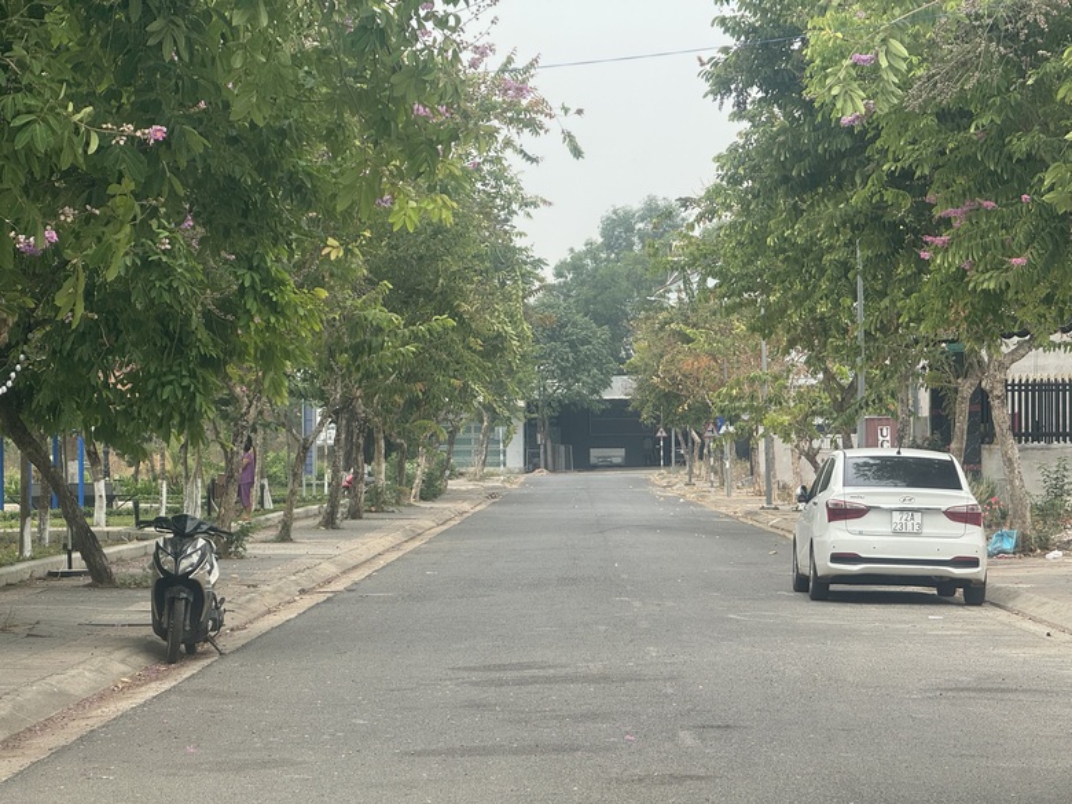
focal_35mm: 120
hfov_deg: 16.4
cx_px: 536
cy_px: 402
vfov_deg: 12.3
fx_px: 3716
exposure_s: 1/423
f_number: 2.8
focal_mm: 15.66
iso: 50
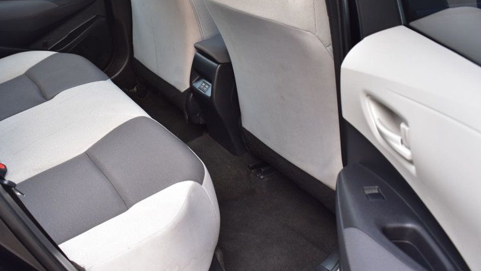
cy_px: 68
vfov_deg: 25.7
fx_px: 587
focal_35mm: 46
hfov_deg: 44.2
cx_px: 181
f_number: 7.1
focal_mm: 22
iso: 400
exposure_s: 1/30
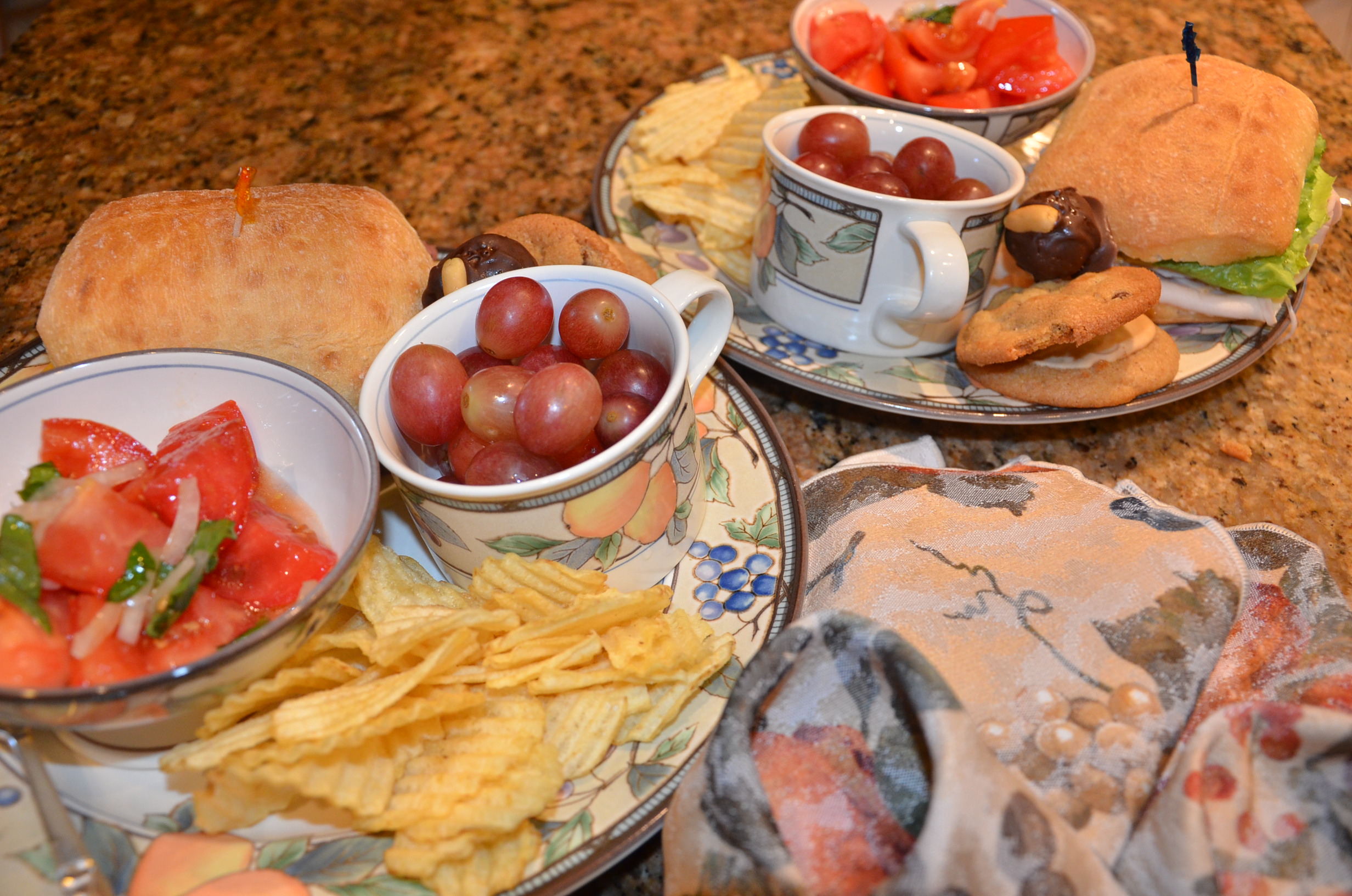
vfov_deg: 36.7
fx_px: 1349
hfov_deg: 53.2
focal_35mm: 36
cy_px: 448
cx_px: 676
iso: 800
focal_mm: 24
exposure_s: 1/60
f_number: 3.8
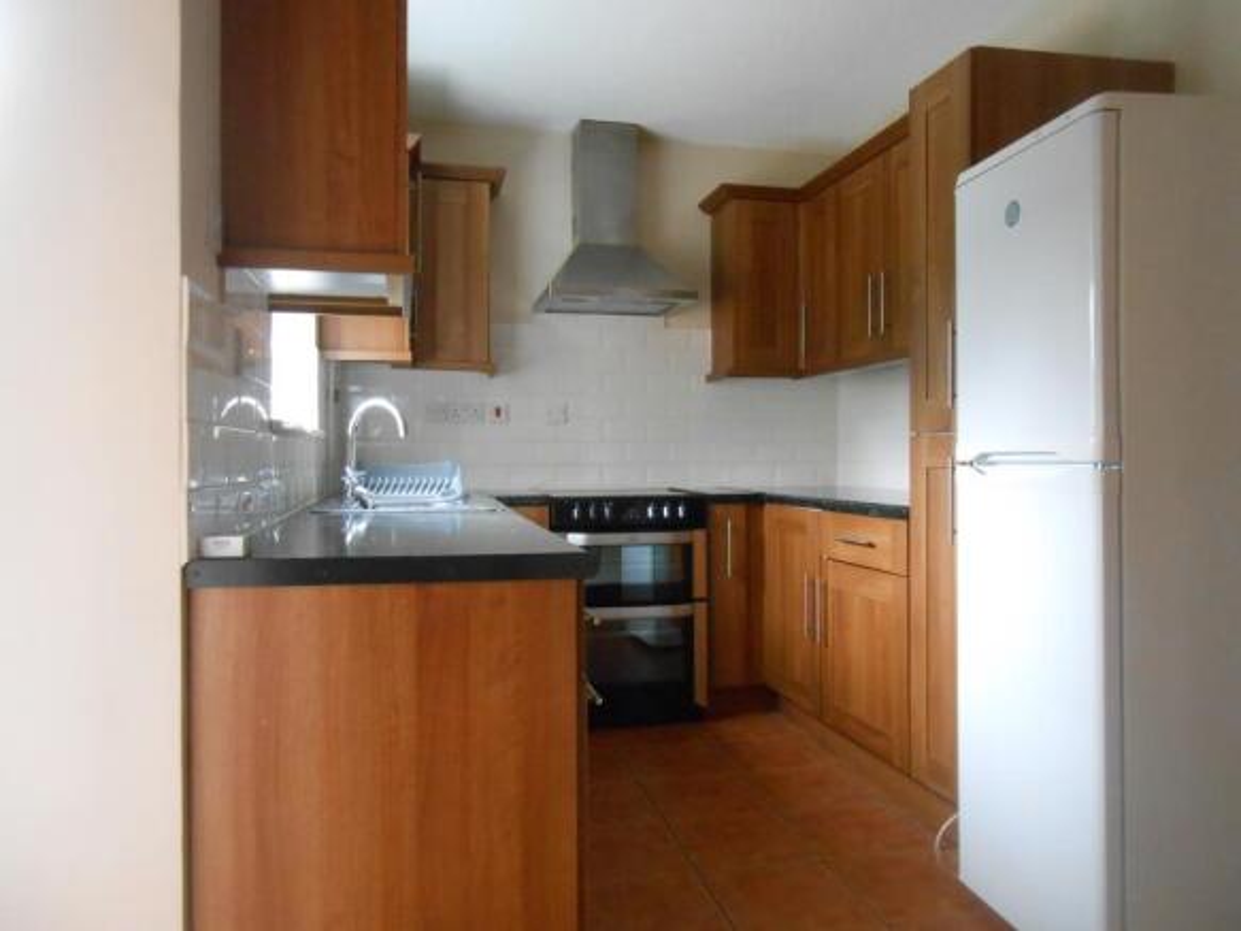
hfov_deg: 67.3
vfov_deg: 53.0
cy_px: 466
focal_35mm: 26
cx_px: 620
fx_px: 932
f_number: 3.5
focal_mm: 4.6
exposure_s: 1/50
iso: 800
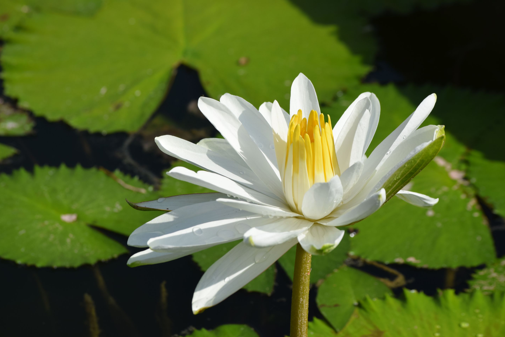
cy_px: 174
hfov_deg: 15.2
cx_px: 249
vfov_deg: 10.2
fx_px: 1894
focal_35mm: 135
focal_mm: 86
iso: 200
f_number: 8
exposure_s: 1/1000
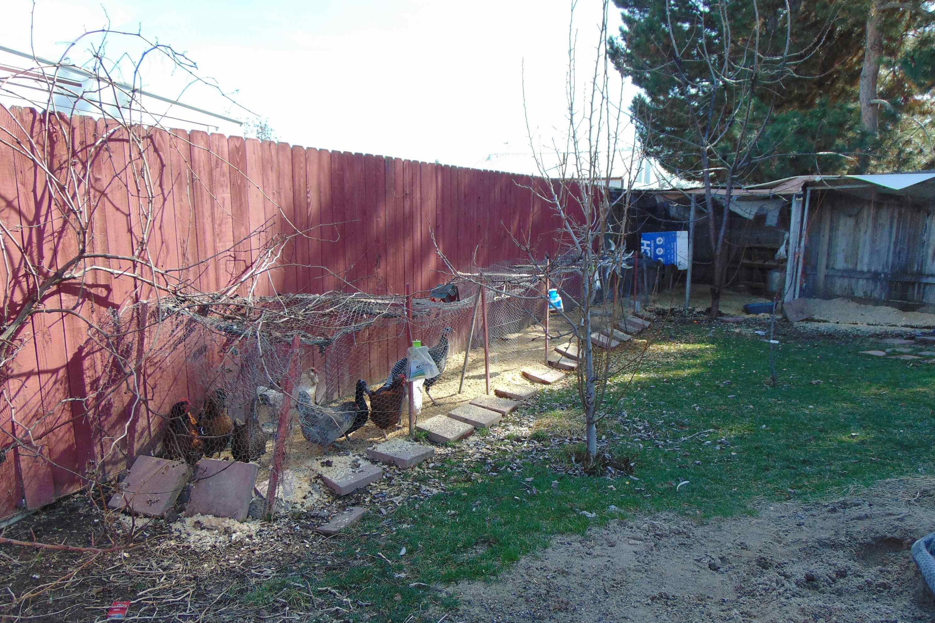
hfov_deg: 67.4
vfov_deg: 47.8
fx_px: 701
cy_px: 359
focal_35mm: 27
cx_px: 484
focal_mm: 4.5
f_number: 3
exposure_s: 1/320
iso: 80
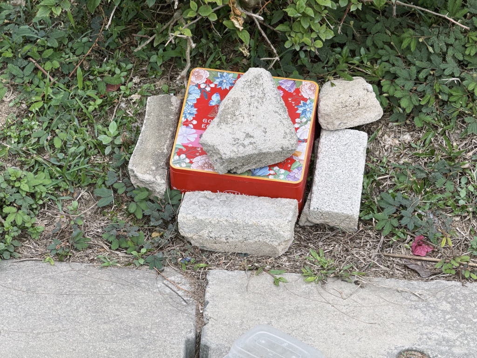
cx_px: 238
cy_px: 179
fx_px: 1654
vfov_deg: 12.3
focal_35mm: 120
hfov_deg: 16.4
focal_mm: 15.66
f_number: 2.8
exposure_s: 1/121
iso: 32
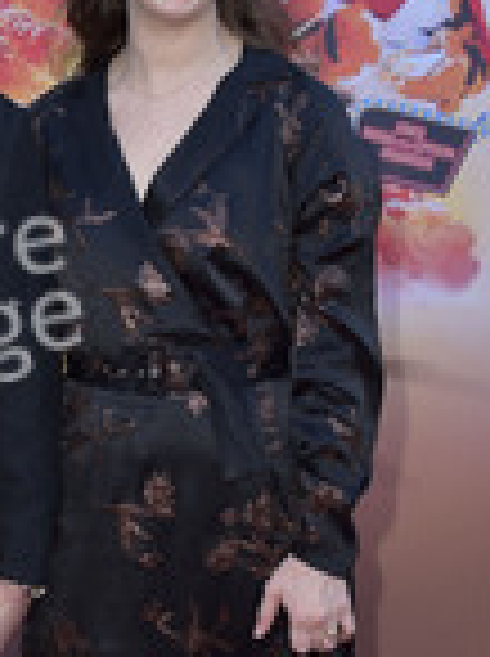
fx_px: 2196
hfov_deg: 12.6
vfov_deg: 16.8
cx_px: -16
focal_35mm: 116
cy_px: 549
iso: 320
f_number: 6.3
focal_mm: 44
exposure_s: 1/250
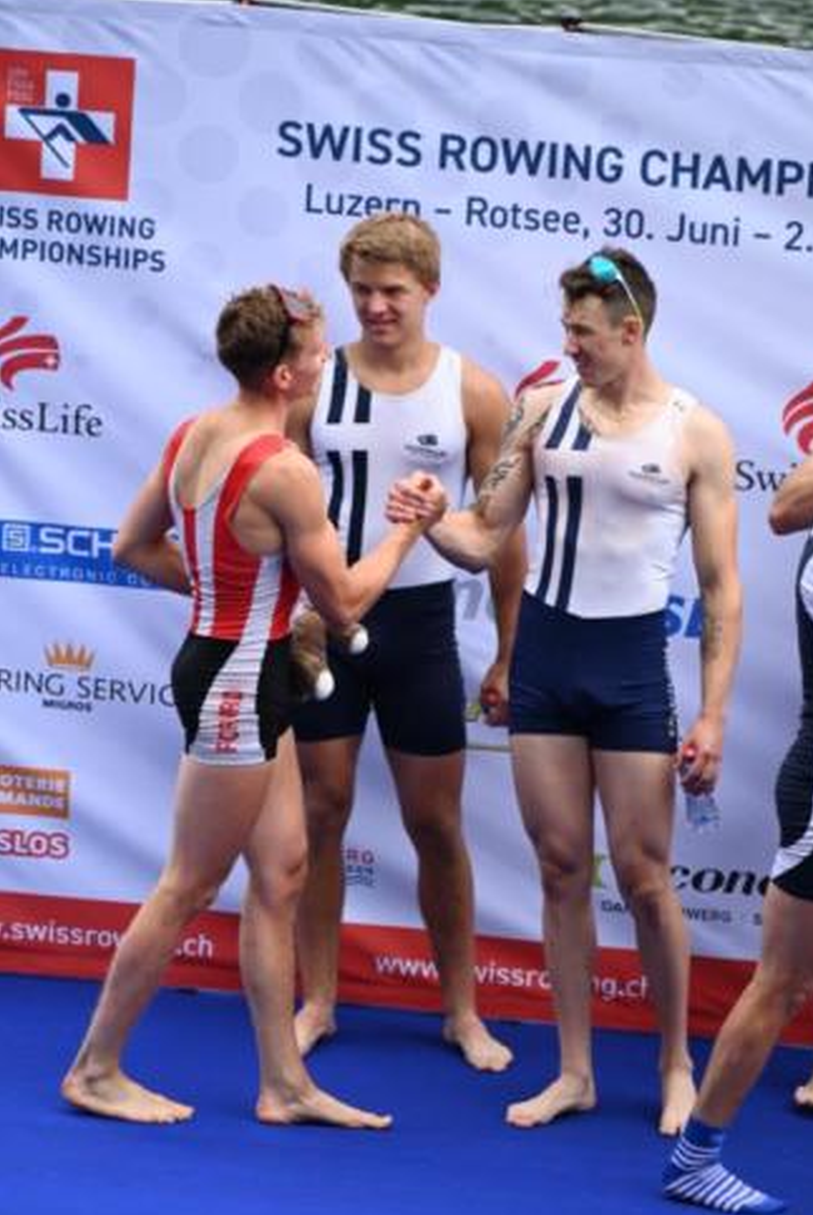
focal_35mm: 207
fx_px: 6997
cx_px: 418
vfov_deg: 9.9
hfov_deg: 6.7
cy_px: 609
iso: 360
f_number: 6.3
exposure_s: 1/500
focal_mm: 200
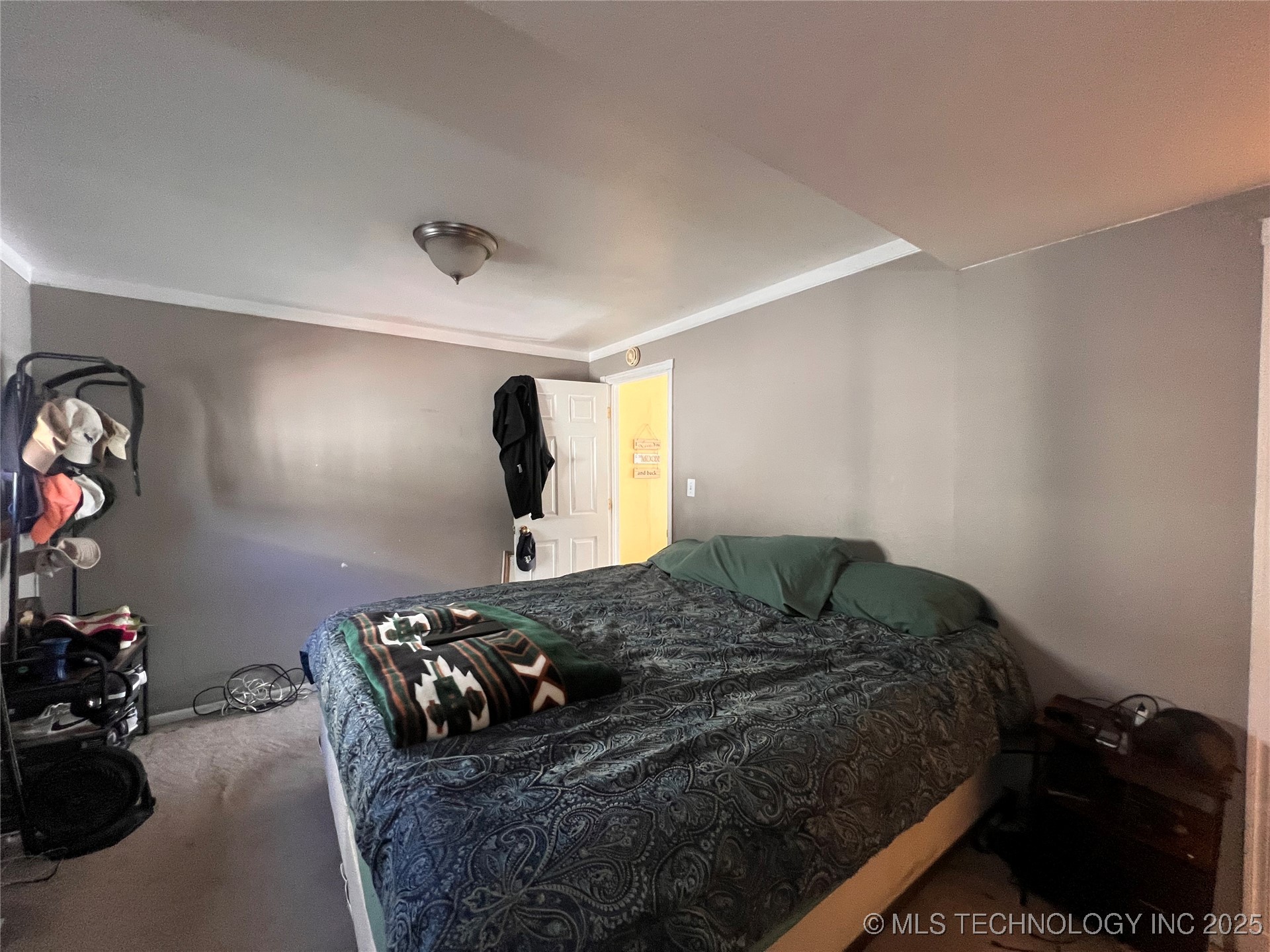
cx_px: 635
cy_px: 476
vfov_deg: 89.9
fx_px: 477
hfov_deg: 106.2
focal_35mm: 13
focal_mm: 1.57
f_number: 1.8
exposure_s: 1/60
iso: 320
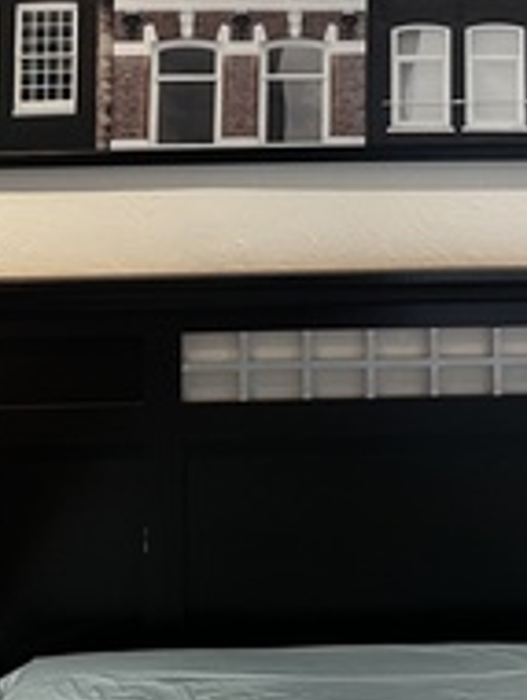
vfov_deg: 29.2
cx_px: 369
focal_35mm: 62
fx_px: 1256
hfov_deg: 23.5
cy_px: 2
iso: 125
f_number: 1.6
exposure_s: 1/60
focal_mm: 5.1
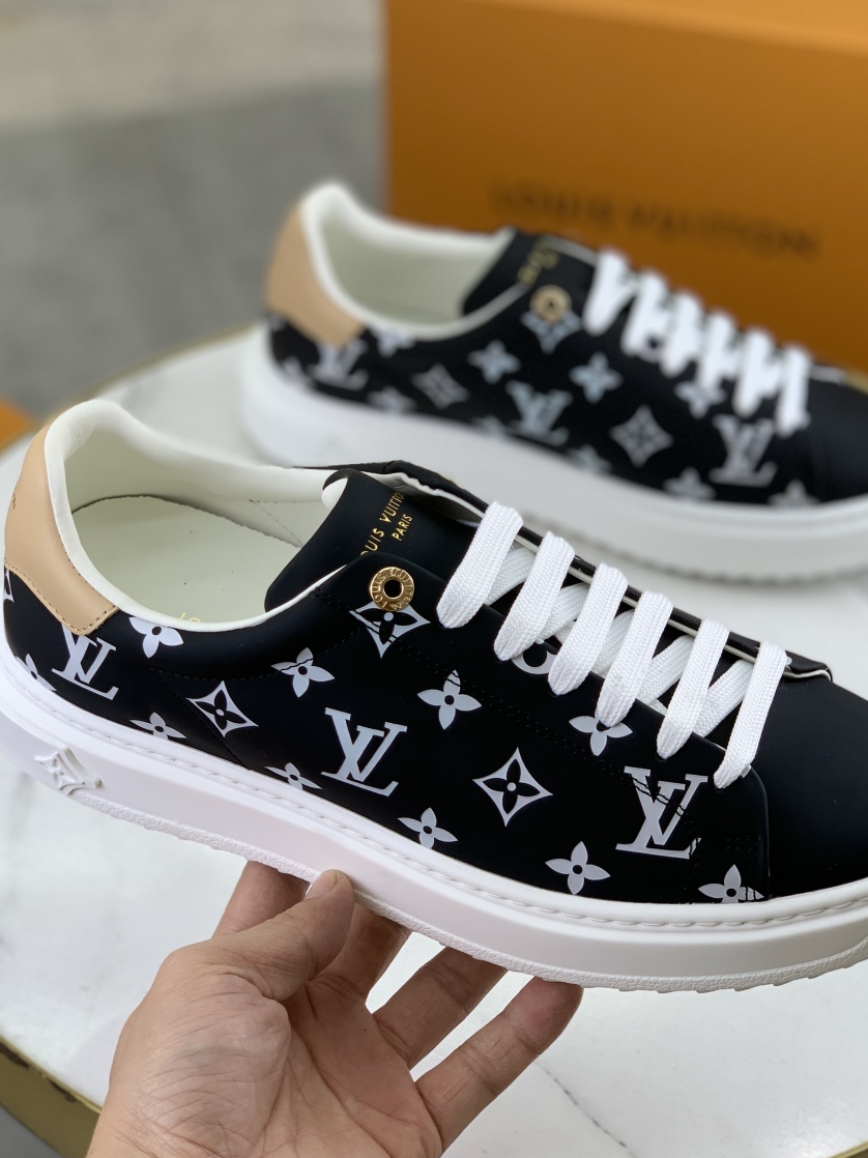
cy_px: 537
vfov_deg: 29.0
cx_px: 460
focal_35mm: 67
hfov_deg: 21.9
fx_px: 2241
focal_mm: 6
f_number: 2.4
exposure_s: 1/110
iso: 16
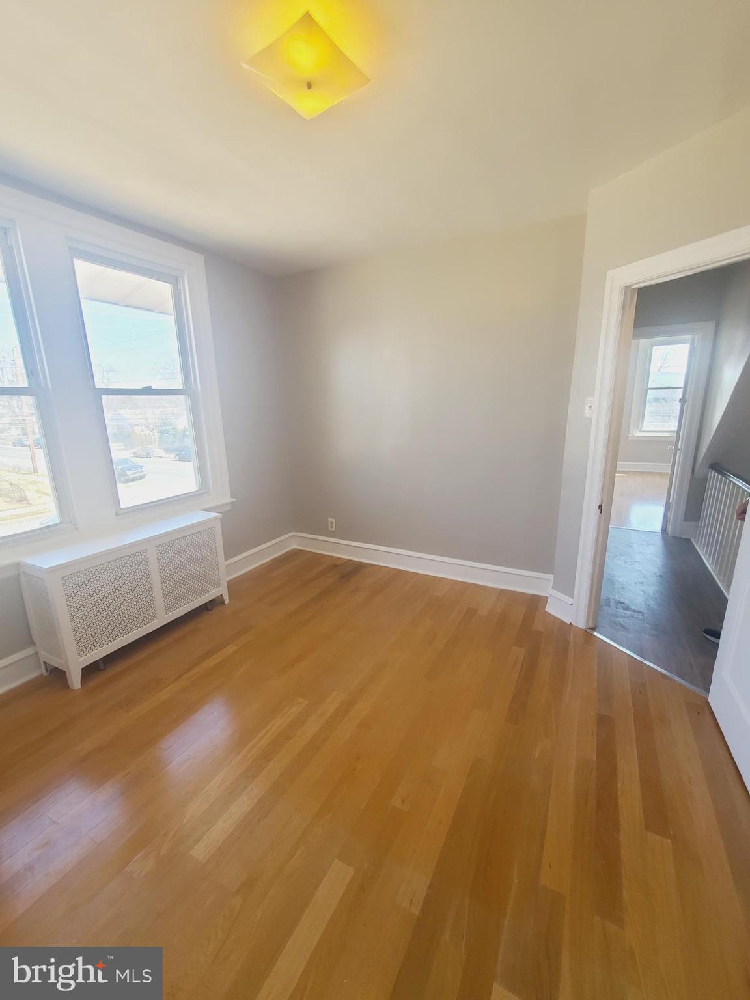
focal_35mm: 13
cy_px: 500
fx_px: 376
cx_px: 375
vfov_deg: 106.2
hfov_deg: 89.9
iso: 64
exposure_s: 1/60
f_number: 2.2
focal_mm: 2.2
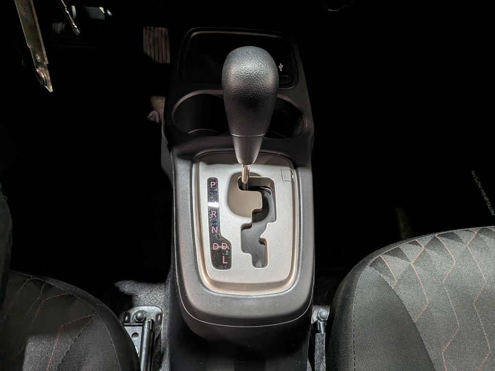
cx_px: 248
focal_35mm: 24
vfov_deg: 56.8
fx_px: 343
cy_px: 186
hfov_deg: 71.6
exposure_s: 1/120
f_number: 1.7
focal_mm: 4.53
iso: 26
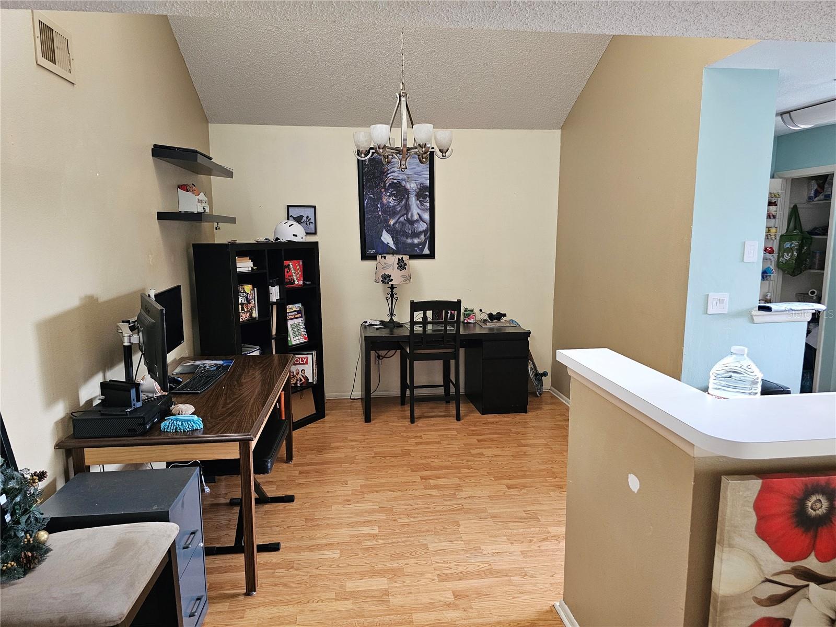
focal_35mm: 23
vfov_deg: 58.9
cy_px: 314
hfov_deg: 73.9
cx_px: 418
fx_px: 555
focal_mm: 6.3
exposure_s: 1/120
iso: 800
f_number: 1.7
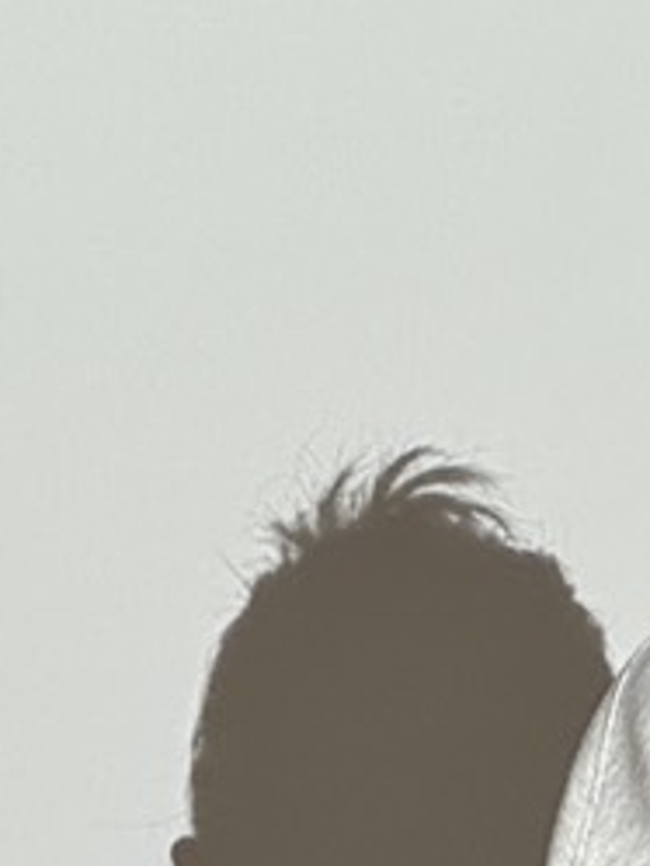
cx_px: 699
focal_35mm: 396
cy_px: 417
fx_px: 9906
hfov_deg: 3.8
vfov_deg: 5.0
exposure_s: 1/120
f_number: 2.8
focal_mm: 9
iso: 125
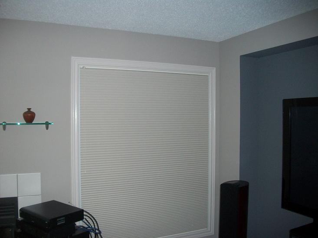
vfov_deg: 44.2
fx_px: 294
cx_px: 159
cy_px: 119
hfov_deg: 56.8
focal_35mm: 32
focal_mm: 5.7
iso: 160
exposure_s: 1/30
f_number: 2.9
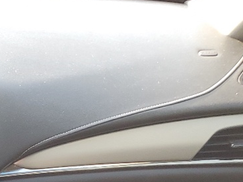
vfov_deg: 11.5
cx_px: -225
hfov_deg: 14.7
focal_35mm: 113
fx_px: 793
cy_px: 386
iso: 58
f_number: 1.5
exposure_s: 1/120
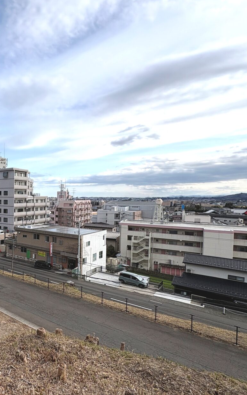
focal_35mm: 23
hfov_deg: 45.6
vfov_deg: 77.1
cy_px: 207
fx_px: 248
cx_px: 6
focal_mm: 2.22
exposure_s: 1/1748
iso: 50
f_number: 2.2
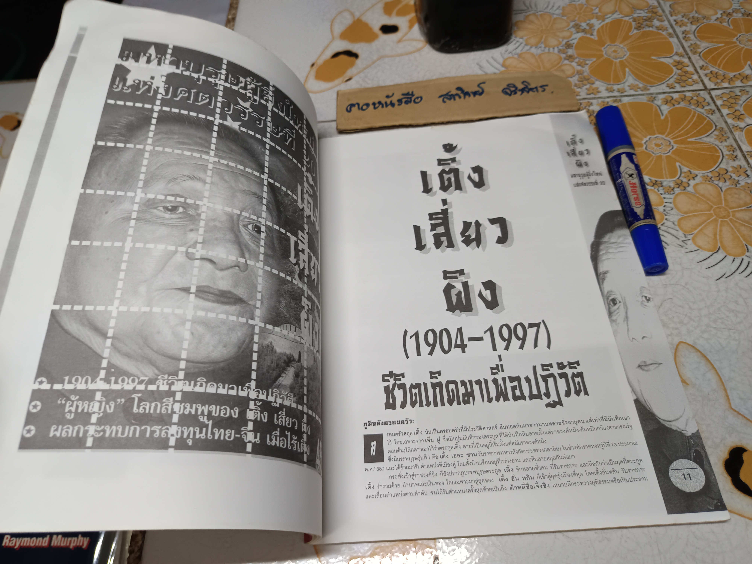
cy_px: 282
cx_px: 376
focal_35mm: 24
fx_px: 521
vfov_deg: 56.8
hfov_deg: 71.6
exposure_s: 1/50
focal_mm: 5.31
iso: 939
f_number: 1.7
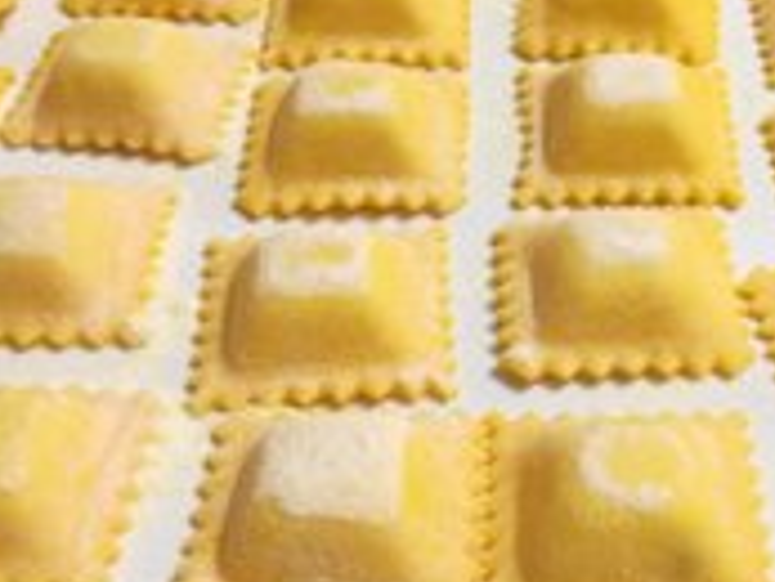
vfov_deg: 27.0
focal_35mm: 54
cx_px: 555
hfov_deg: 34.9
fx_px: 1210
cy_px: 327
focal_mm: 3.79
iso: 250
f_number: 2
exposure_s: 1/33.3
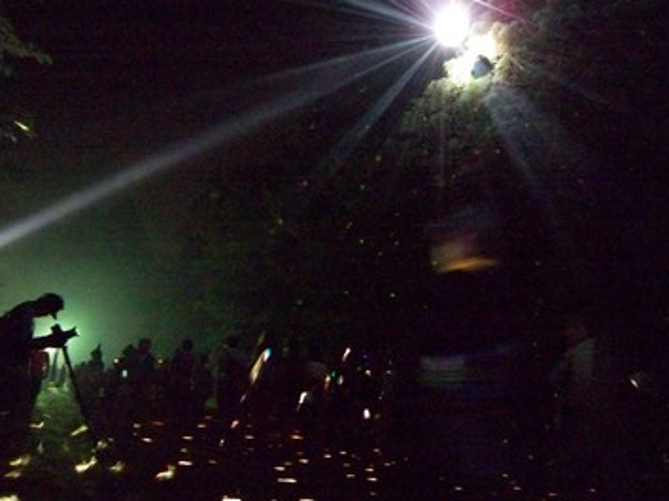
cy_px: 246
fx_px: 483
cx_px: 328
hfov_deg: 69.4
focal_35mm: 25
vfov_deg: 54.8
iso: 1000
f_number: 2.8
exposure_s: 1/8
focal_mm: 3.8
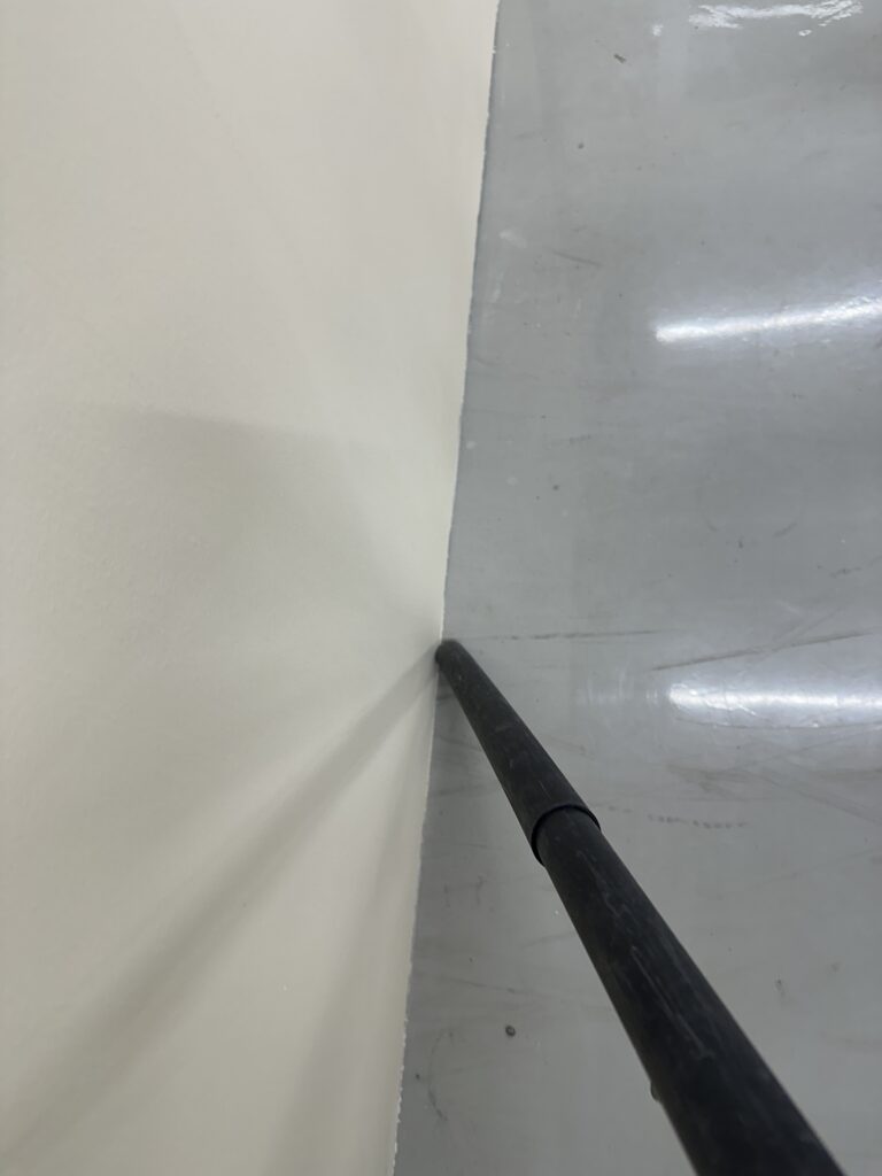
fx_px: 815
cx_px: 441
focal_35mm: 24
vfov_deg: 71.6
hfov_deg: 56.8
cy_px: 588
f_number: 1.78
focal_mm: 6.86
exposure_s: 1/120
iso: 100
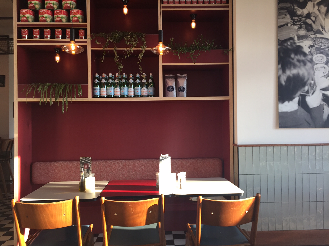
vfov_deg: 48.2
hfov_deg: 61.7
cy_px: 123
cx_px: 164
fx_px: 276
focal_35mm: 29
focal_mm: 4.15
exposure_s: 1/50
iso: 32
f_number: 2.2
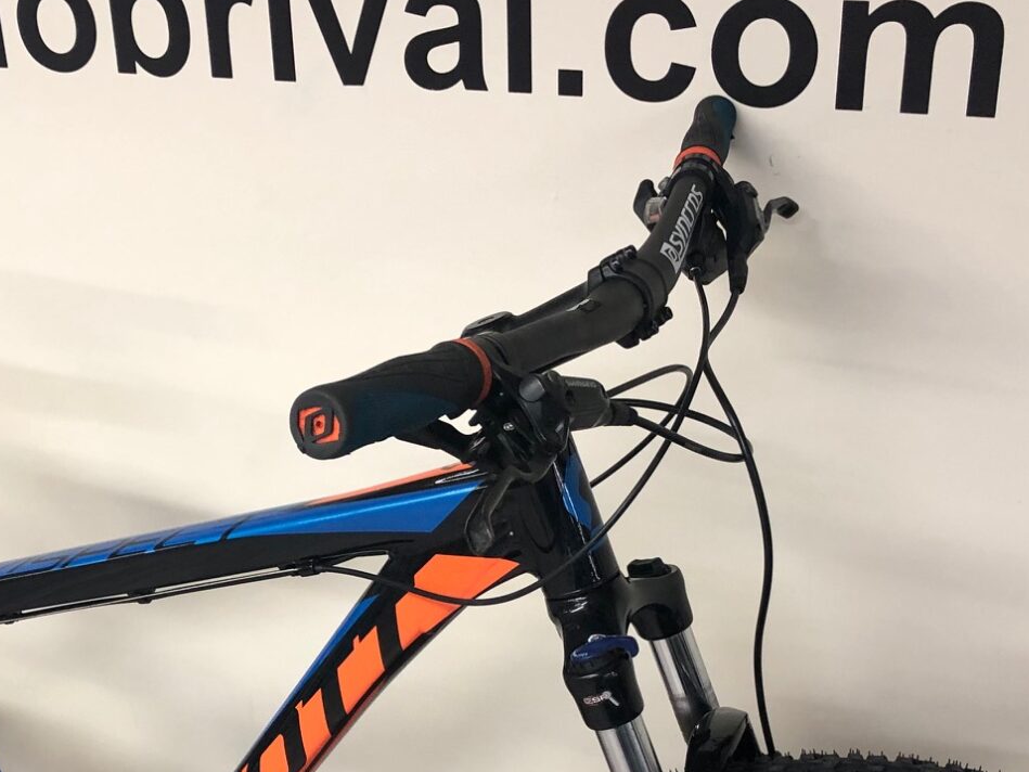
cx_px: 434
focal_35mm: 59
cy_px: 709
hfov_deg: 32.6
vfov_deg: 24.1
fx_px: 1754
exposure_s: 1/20
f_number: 1.8
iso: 40
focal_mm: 4
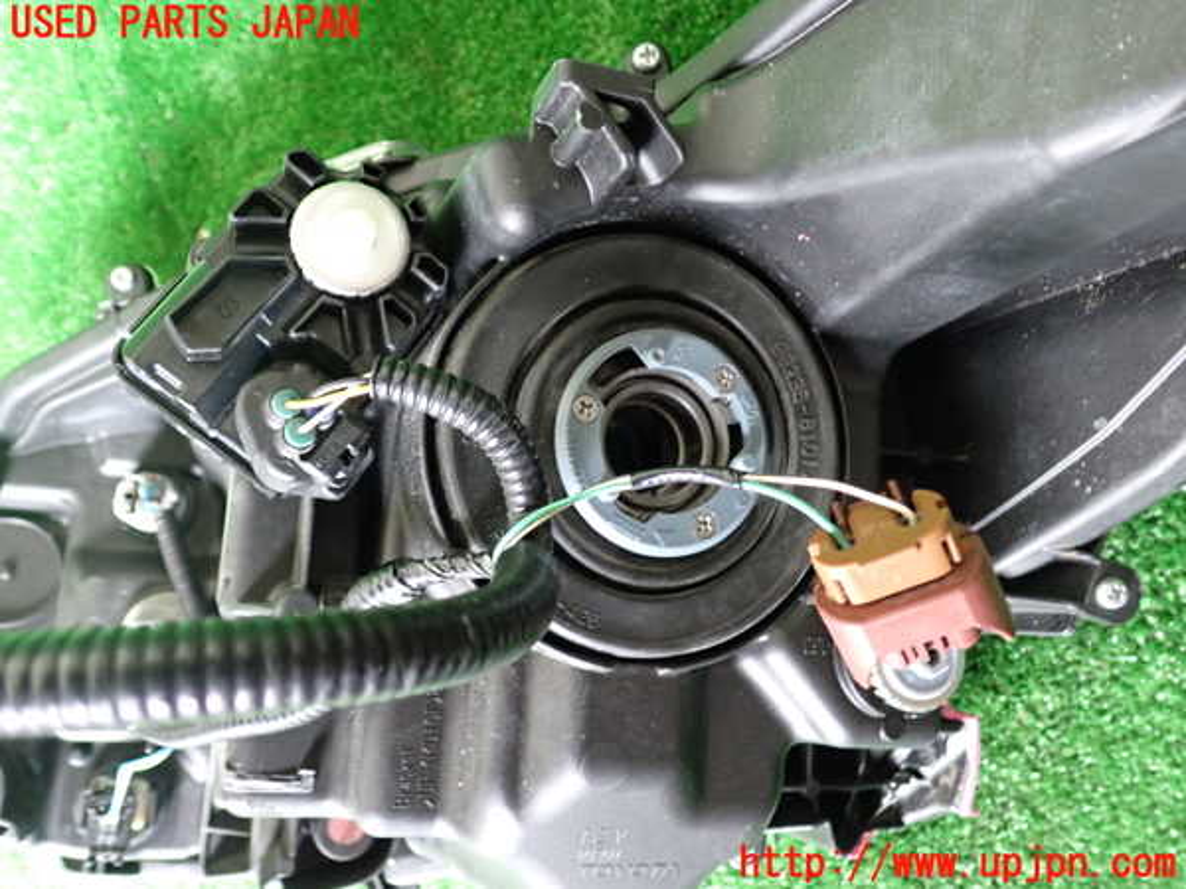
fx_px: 1028
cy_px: 444
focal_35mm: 30
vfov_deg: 46.8
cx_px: 593
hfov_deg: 60.0
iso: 640
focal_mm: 5.4
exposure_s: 1/30
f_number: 2.3
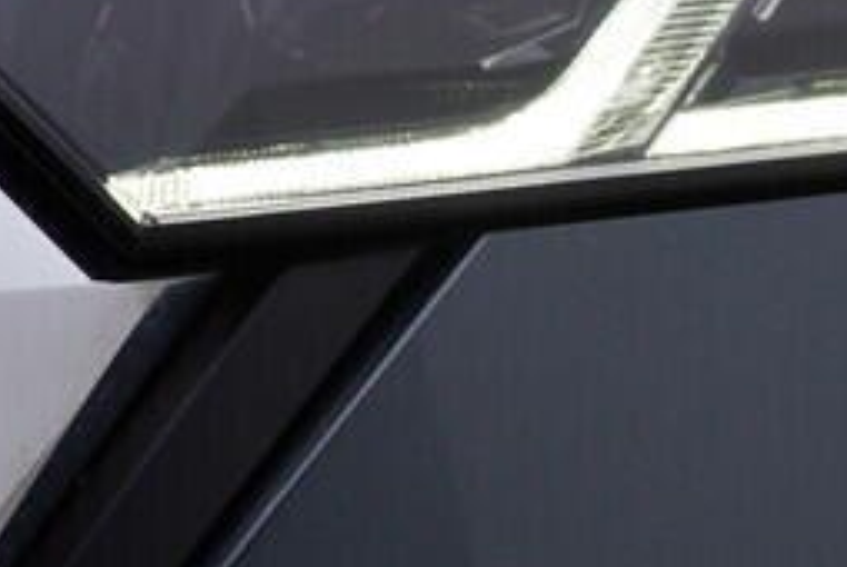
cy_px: 349
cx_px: 1024
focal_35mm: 145
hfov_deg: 13.7
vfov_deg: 9.5
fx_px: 3415
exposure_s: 1/100
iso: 125
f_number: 4.5
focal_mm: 24
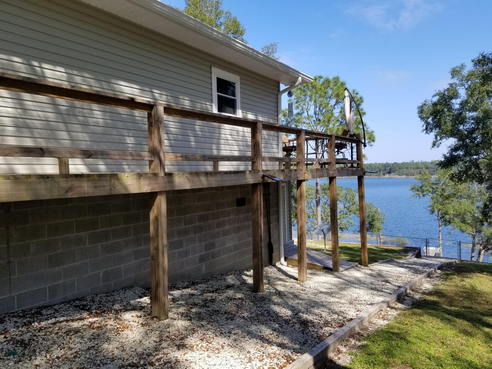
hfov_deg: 67.3
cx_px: 246
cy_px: 184
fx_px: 370
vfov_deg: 53.1
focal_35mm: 26
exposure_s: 1/1344
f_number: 1.7
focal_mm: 4.25
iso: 50
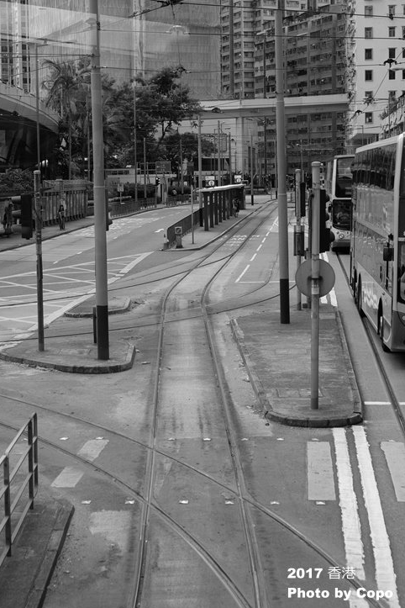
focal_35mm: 61
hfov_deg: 22.2
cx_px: 174
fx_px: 1029
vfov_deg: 32.8
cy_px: 243
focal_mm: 32.9
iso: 200
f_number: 4.5
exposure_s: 1/420
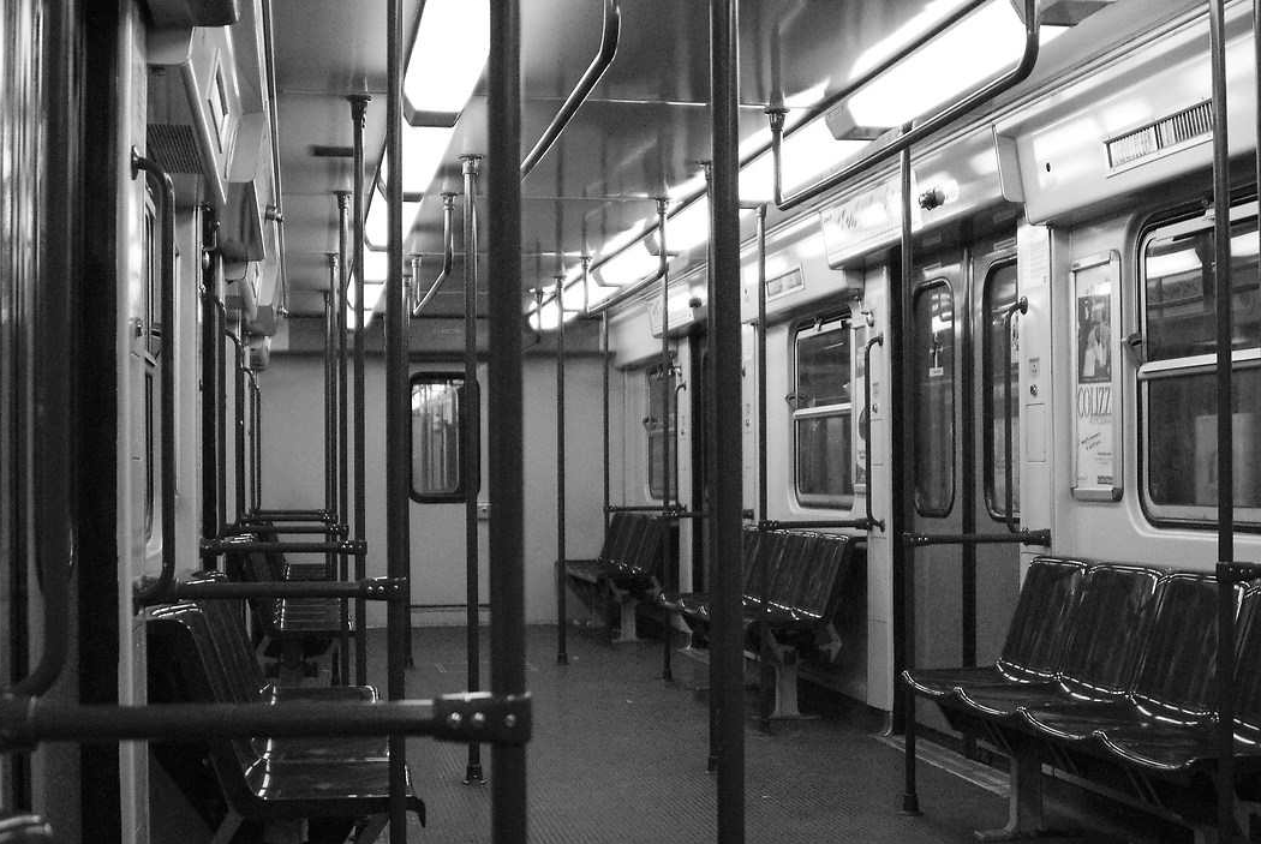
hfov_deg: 41.0
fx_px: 1683
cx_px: 675
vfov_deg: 28.1
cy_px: 453
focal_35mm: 48
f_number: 3.5
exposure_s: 1/100
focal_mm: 28
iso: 1600
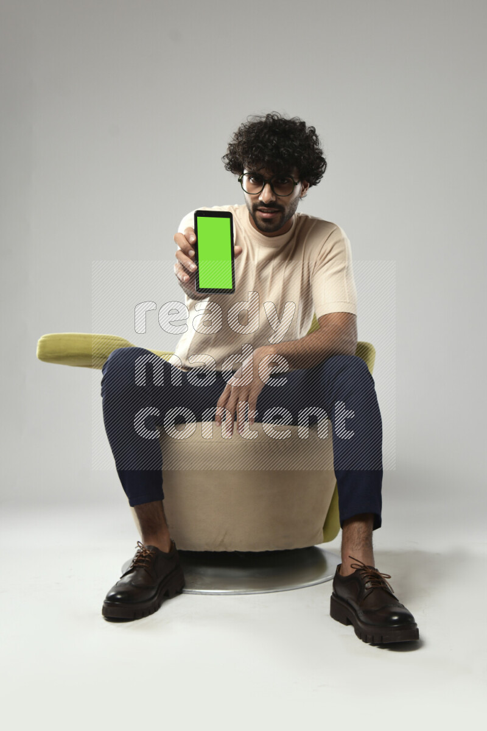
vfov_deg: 50.7
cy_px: 366
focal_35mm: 38
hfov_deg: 35.1
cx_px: 244
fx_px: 771
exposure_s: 1/125
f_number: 5.6
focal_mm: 38
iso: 400
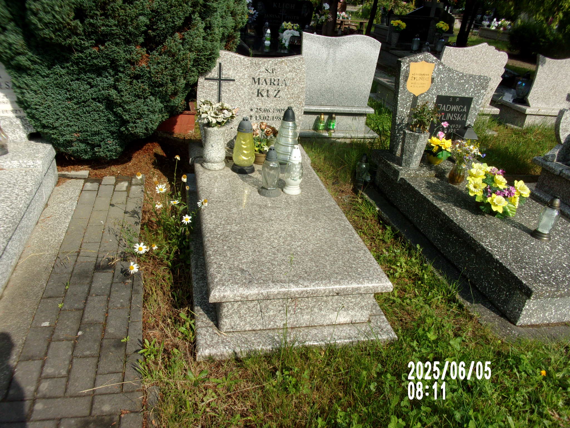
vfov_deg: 49.7
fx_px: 461
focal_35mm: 28
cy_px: 214
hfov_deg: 63.4
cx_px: 285
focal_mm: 5.1
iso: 80
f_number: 10.8
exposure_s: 1/75
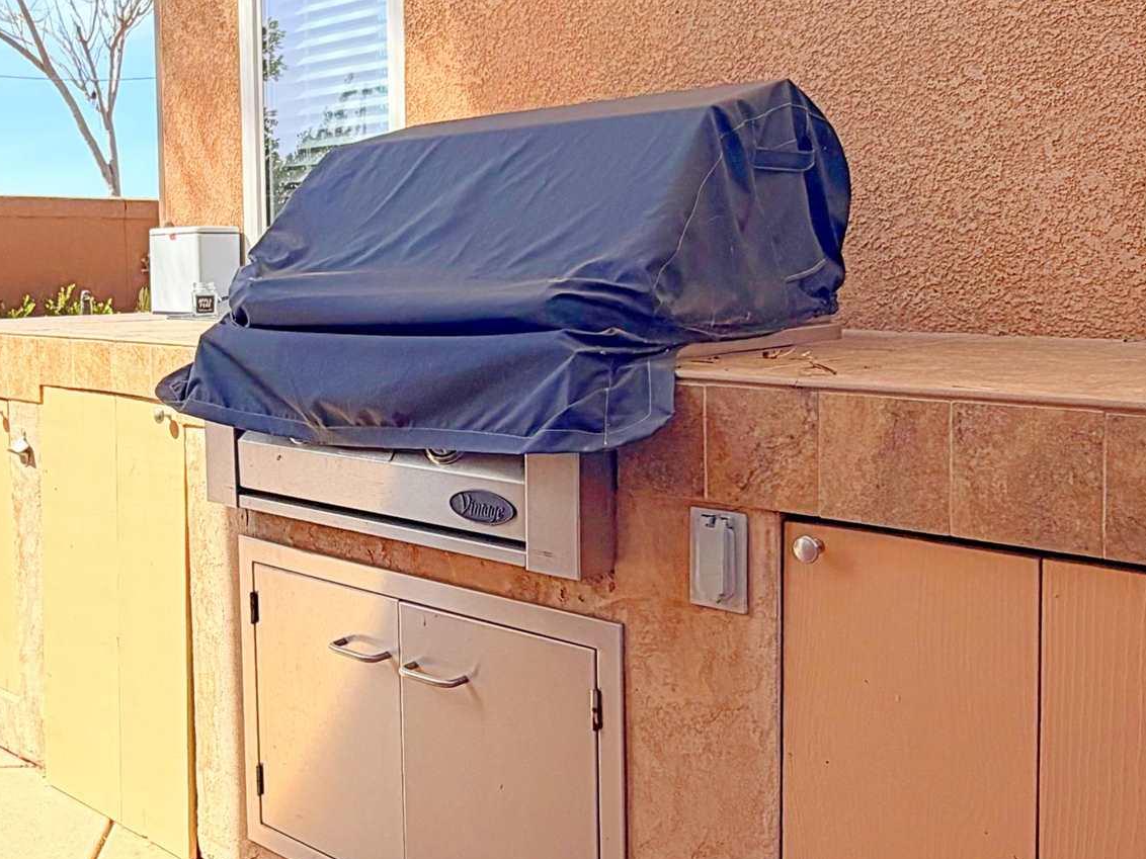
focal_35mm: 38
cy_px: 339
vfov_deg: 37.6
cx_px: 376
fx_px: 1258
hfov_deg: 48.1
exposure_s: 1/770
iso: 32
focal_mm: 2.22
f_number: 2.2
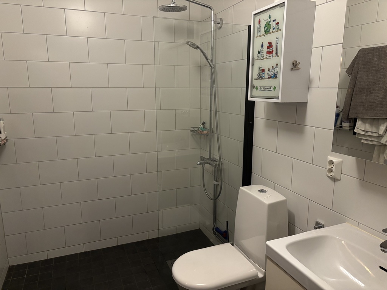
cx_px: 194
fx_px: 291
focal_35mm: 26
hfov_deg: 67.3
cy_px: 145
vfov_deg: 53.1
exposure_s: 1/50
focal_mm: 5.96
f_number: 1.6
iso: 320
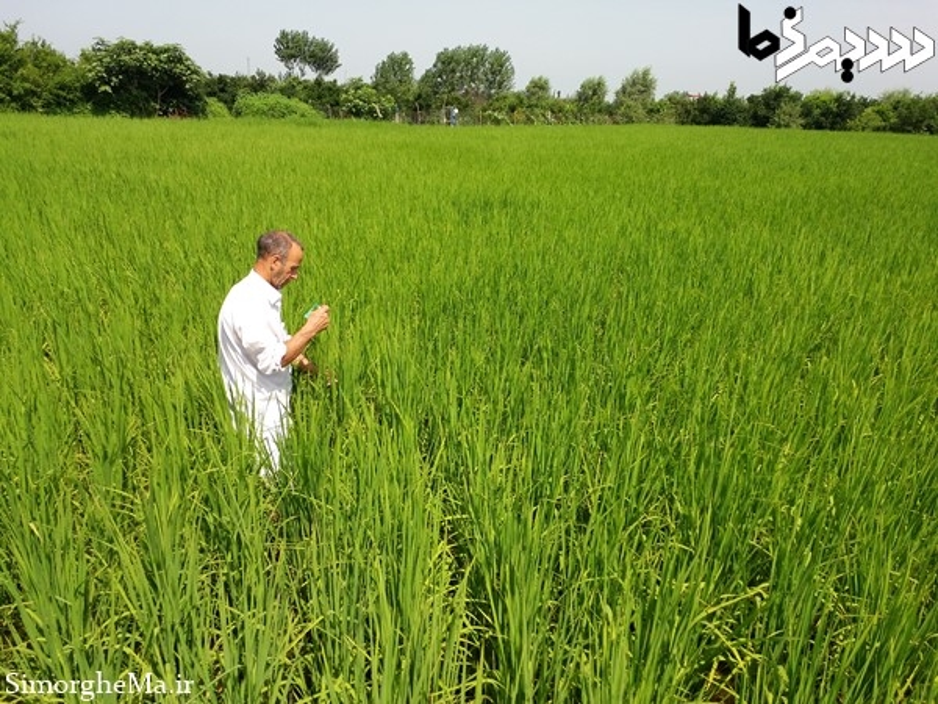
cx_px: 469
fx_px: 732
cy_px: 352
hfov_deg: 65.3
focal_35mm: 27
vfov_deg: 51.4
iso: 50
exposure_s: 1/884
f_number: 2.09
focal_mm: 3.6
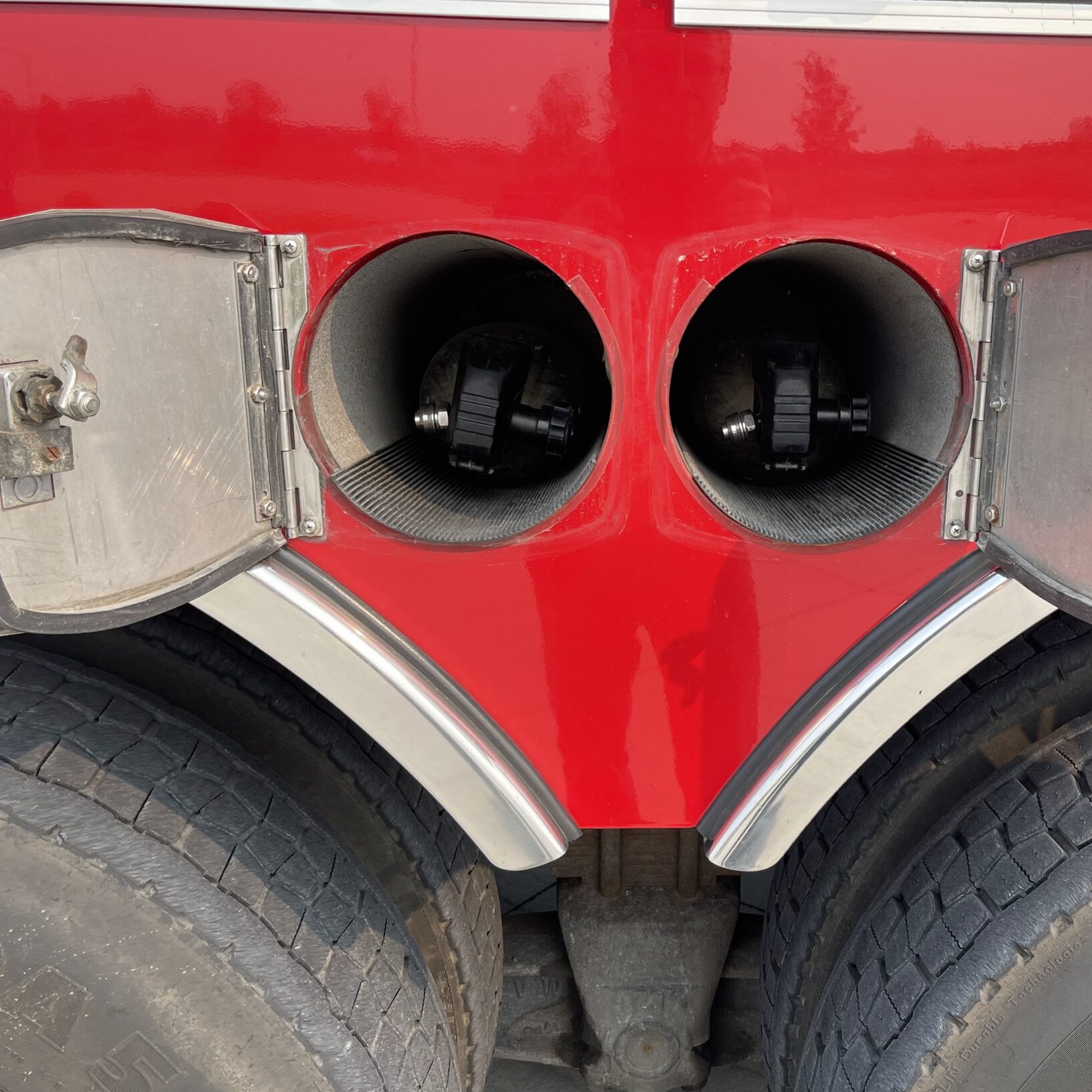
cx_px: 711
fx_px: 1285
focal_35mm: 36
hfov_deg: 45.5
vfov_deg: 46.0
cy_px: 567
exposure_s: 1/700
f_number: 1.6
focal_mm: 5.1
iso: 32
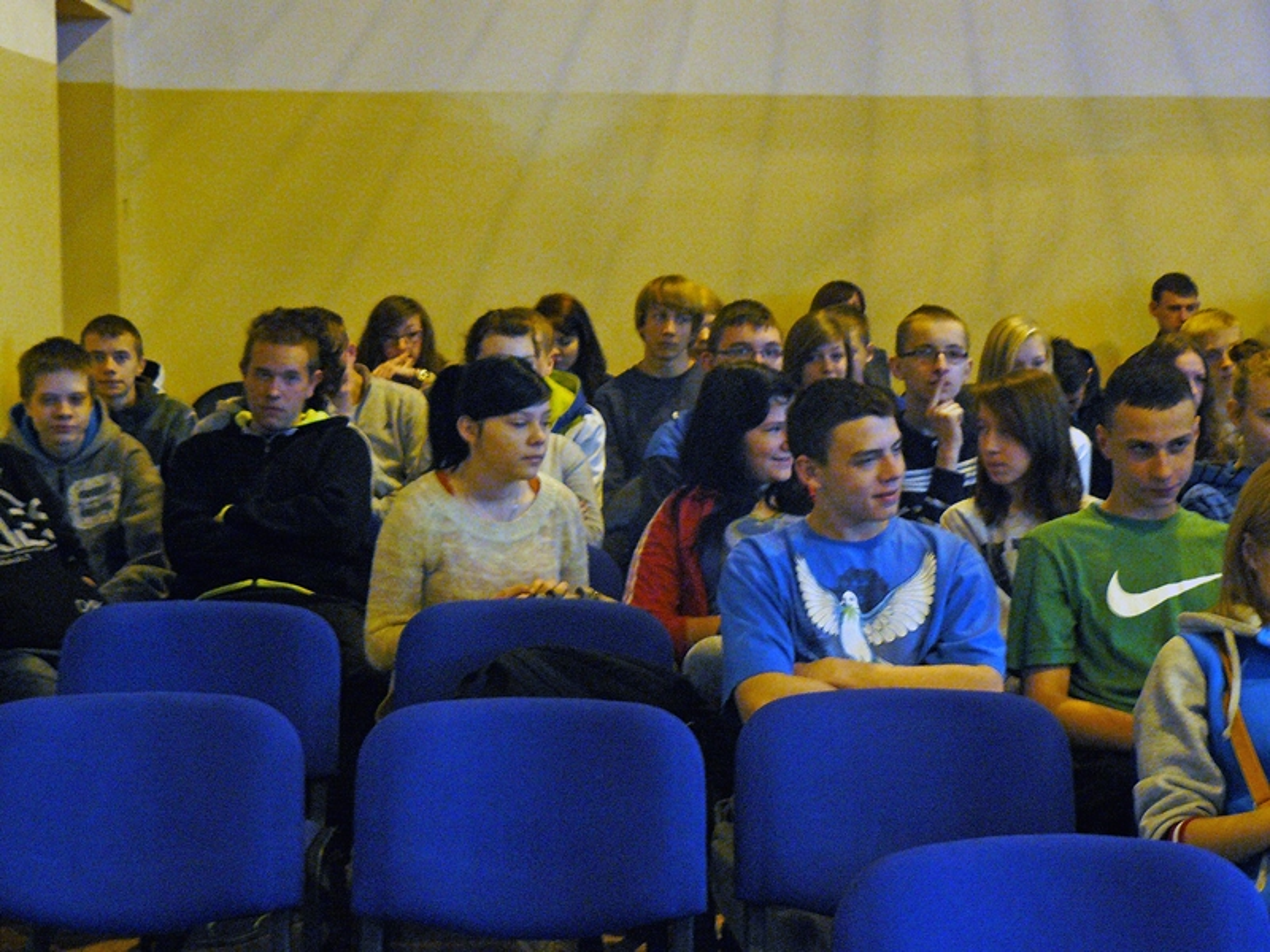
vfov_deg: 21.6
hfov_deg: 28.6
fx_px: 2495
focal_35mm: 68
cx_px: 635
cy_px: 476
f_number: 2.8
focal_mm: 9.5
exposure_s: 1/30
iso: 200
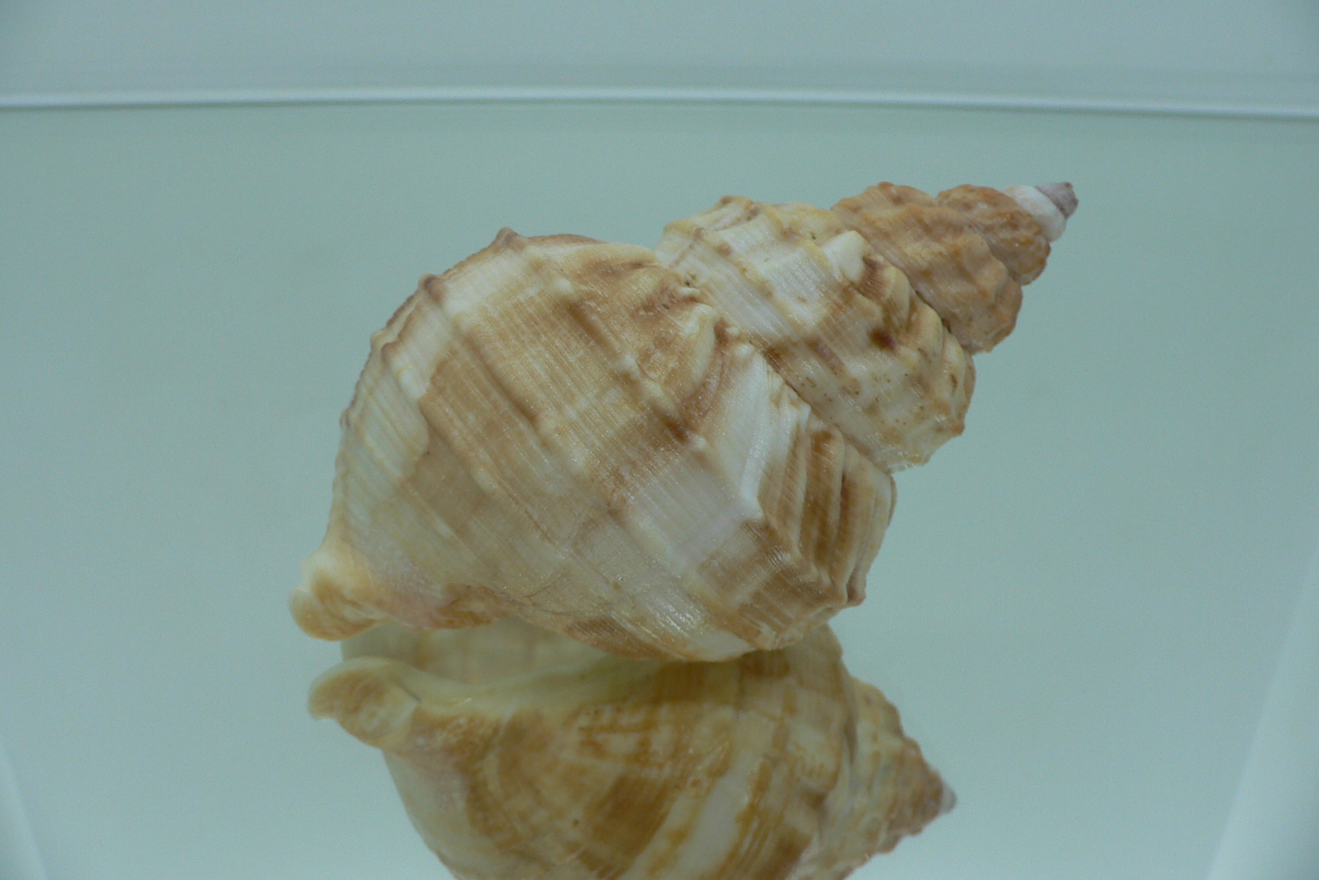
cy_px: 422
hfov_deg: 51.9
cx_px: 649
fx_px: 1356
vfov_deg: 35.9
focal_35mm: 37
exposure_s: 1/60
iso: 80
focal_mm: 4.6
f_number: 2.8
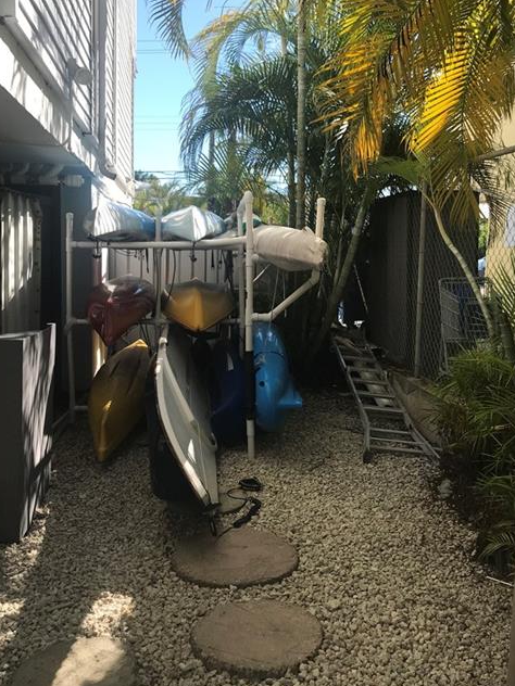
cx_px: 267
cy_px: 310
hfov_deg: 41.8
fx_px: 674
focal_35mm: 34
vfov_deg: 53.9
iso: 20
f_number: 1.8
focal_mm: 3.99
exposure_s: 1/887
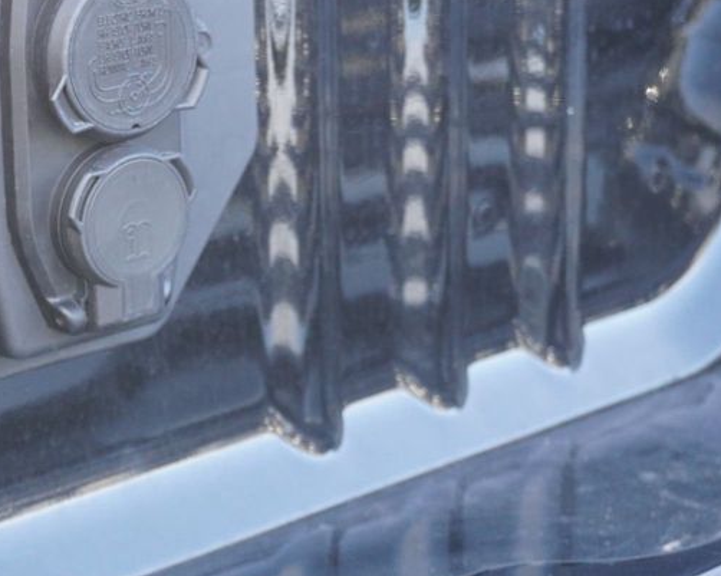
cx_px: 14
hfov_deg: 20.2
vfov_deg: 16.6
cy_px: 138
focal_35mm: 92
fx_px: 1962
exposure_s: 1/160
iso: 1600
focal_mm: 32
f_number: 5
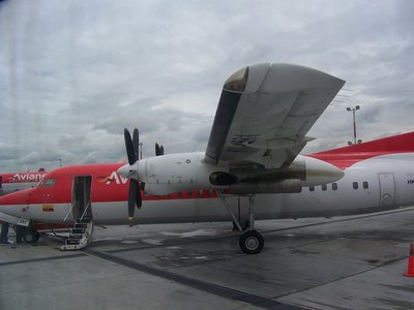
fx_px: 431
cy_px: 155
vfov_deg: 39.7
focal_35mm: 36
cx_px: 207
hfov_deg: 51.4
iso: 64
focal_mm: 5.85
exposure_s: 1/1000
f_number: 4
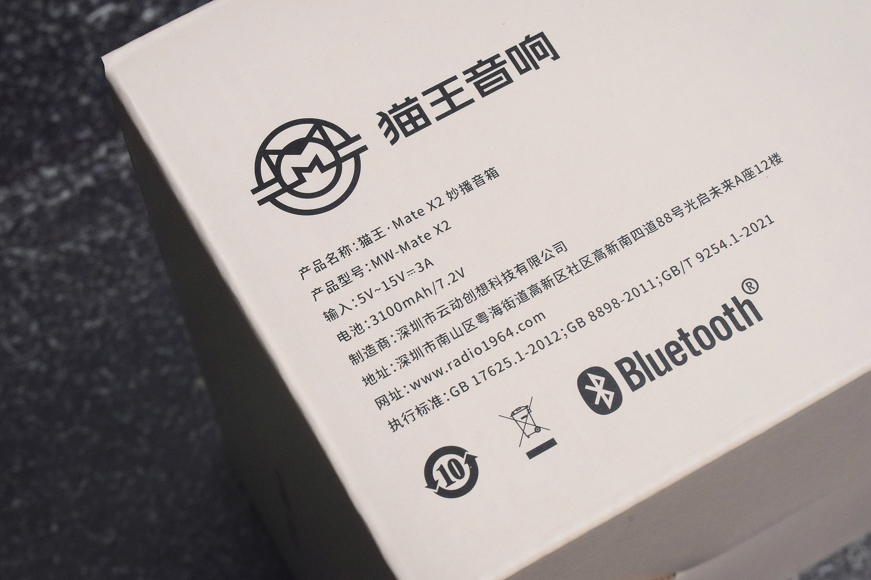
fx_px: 1996
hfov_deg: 24.6
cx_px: 436
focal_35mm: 82
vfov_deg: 16.6
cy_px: 290
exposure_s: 1/1600
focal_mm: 55
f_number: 20
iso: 3200
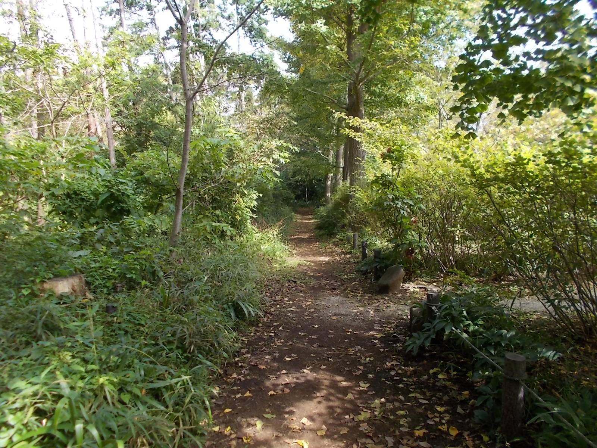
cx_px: 298
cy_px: 224
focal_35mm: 26
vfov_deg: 53.1
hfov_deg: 67.3
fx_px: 448
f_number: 3.2
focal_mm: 4.6
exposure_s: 1/125
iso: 80
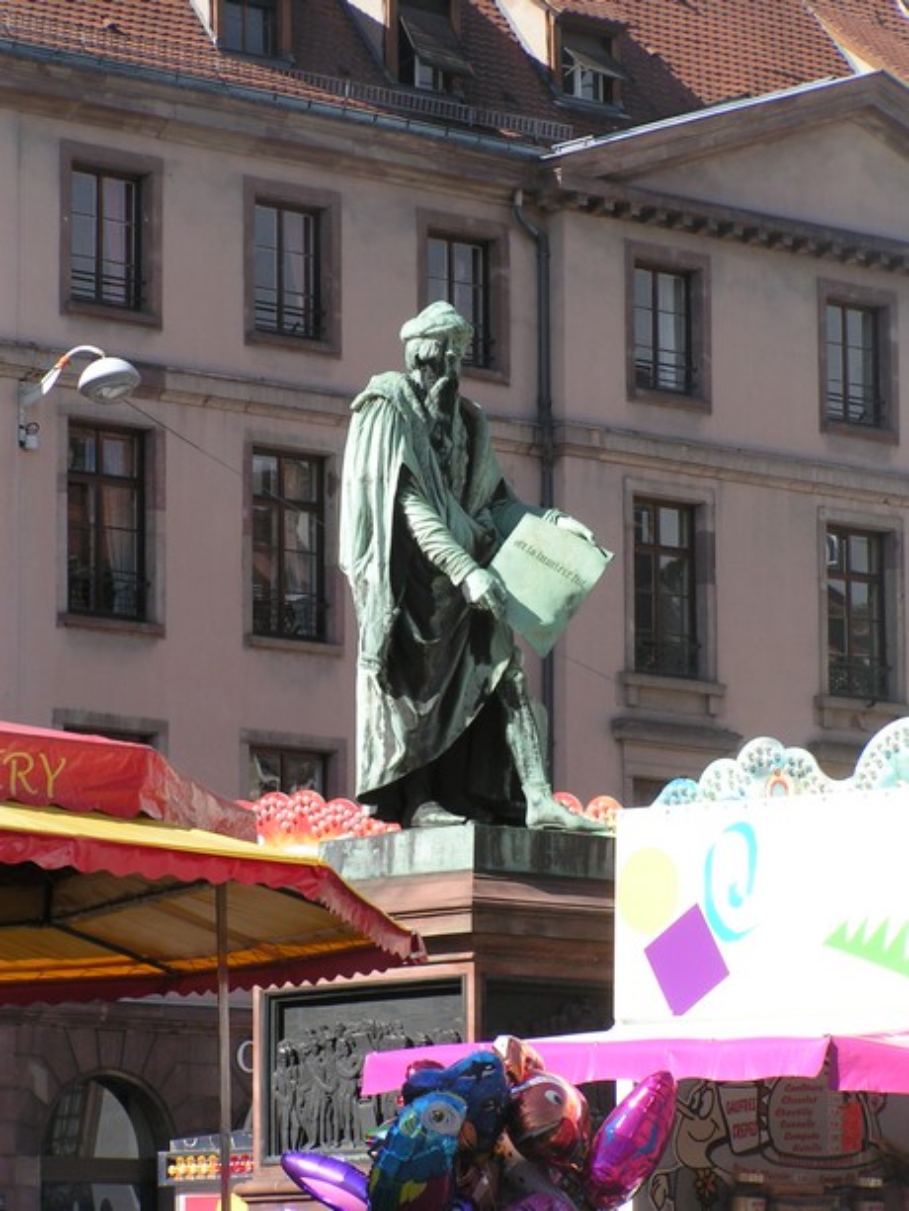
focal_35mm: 150
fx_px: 5250
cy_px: 606
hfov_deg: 9.9
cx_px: 454
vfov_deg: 13.2
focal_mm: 22.9
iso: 50
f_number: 5.6
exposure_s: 1/250
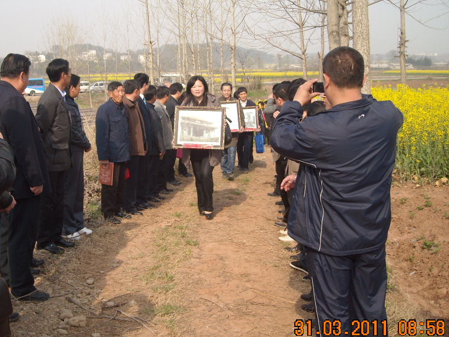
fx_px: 610
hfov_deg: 40.2
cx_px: 169
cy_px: 149
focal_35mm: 47
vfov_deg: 30.8
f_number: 5.6
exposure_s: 1/161
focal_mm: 5.7
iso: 64
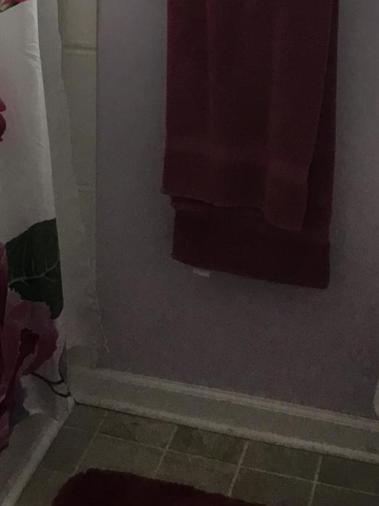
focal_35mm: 89
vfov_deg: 20.8
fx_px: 1300
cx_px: 16
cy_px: -65
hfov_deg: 16.3
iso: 25
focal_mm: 3.3
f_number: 2.4
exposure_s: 1/40
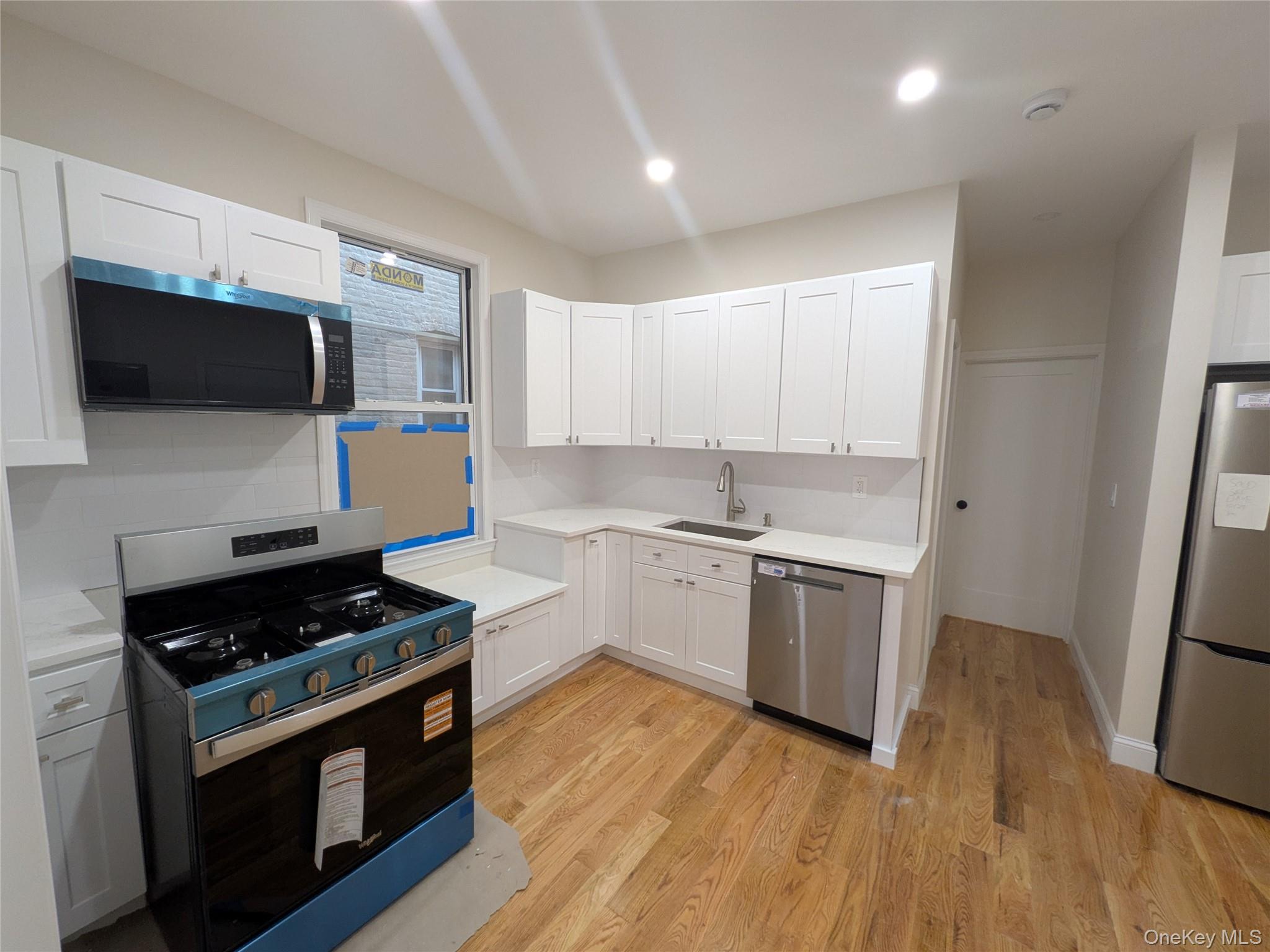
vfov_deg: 85.7
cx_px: 635
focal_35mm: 14
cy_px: 476
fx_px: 514
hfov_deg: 102.1
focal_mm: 1.83
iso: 86
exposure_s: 1/30
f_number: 2.2
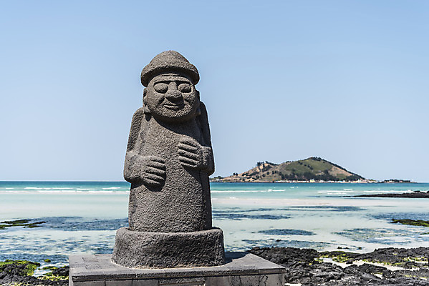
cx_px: 214
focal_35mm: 45
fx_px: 536
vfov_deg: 29.9
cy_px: 143
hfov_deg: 43.6
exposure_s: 1/1600
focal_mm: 45
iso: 100
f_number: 4
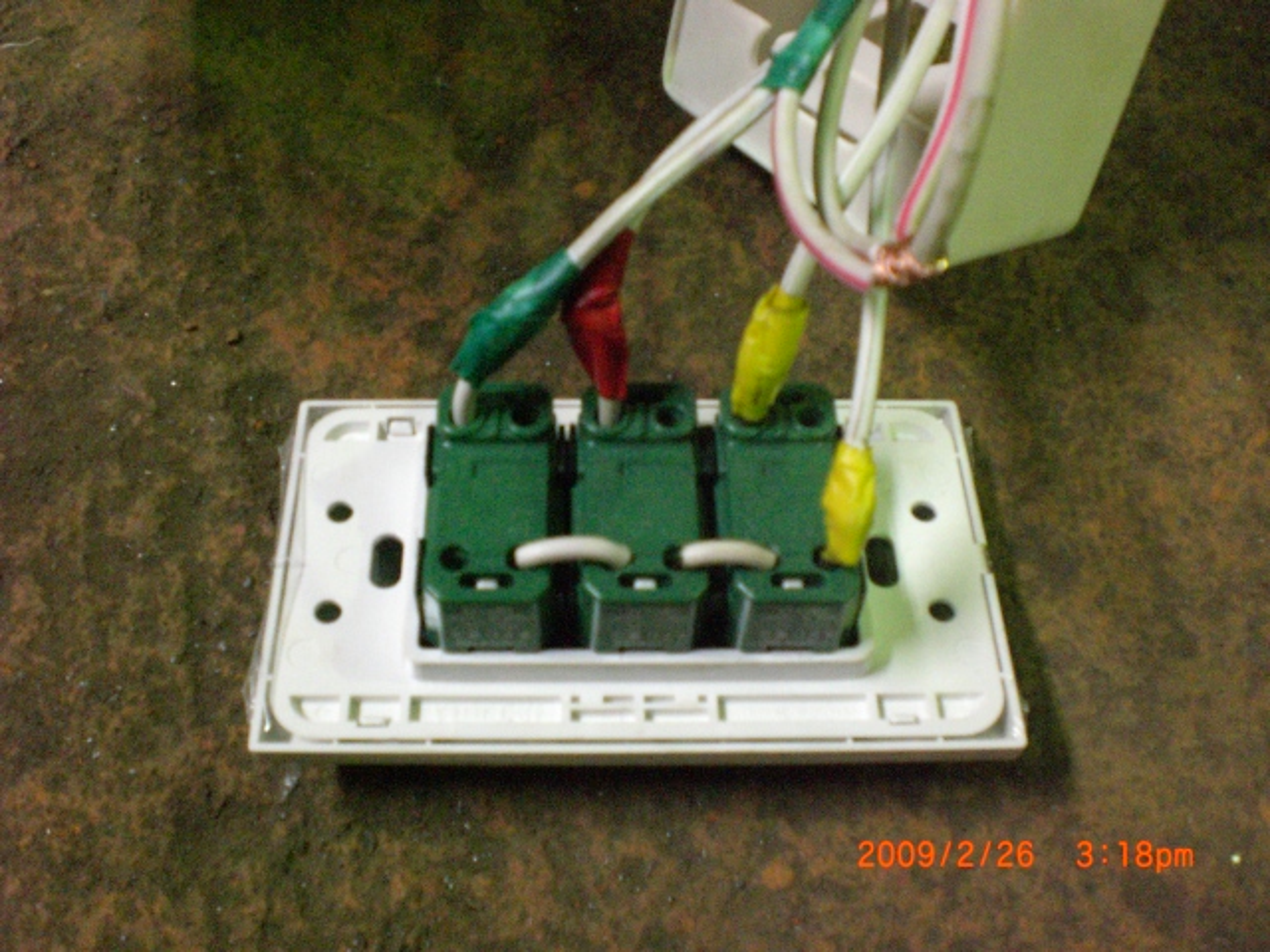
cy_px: 476
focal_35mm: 38
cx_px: 635
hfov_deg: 49.0
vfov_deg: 37.7
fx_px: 1394
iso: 800
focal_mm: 6.3
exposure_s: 1/40
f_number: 3.1
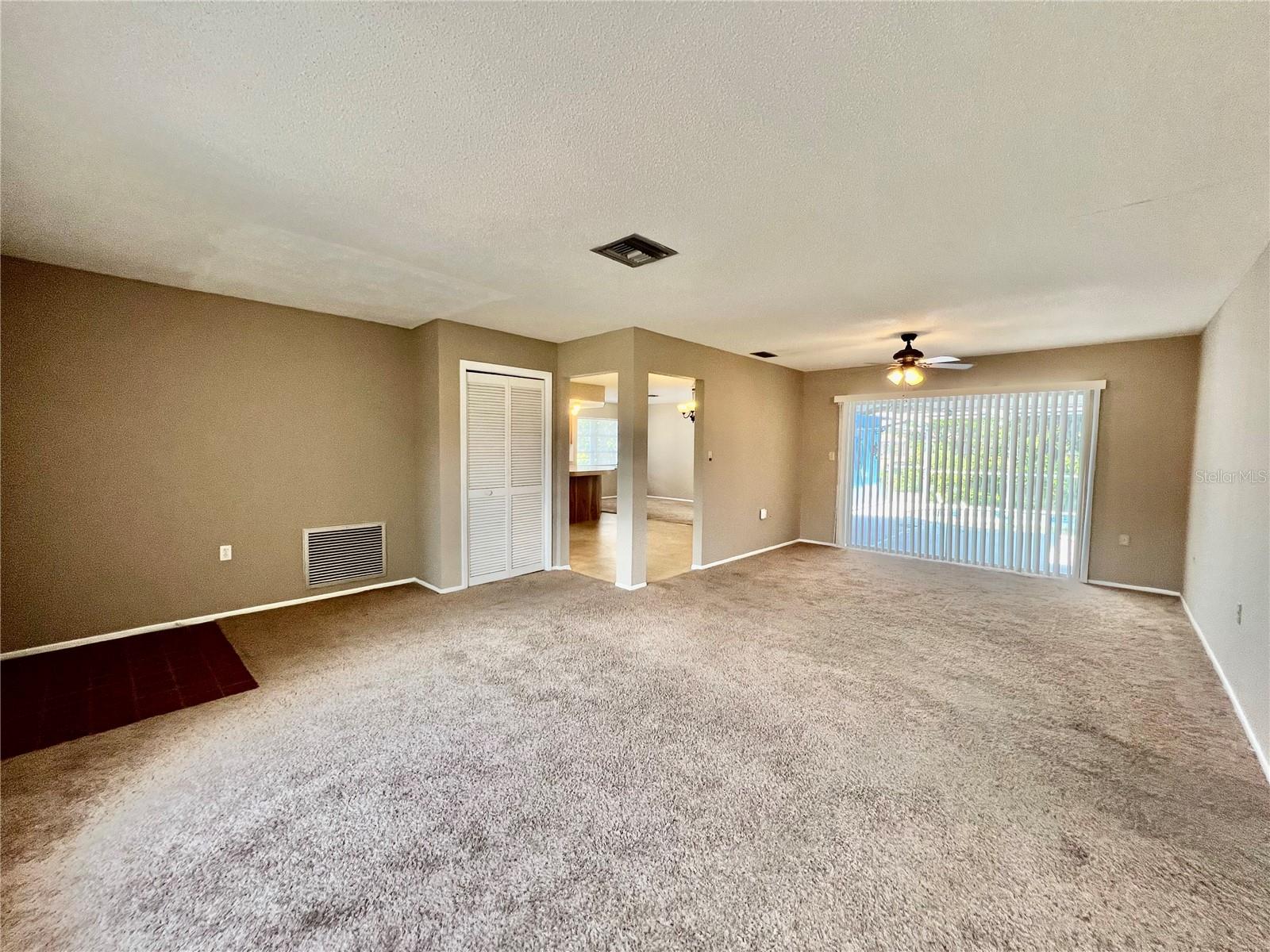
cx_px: 635
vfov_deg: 89.9
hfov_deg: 106.2
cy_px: 476
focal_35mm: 13
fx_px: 477
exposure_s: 1/120
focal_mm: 1.57
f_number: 1.8
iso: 80
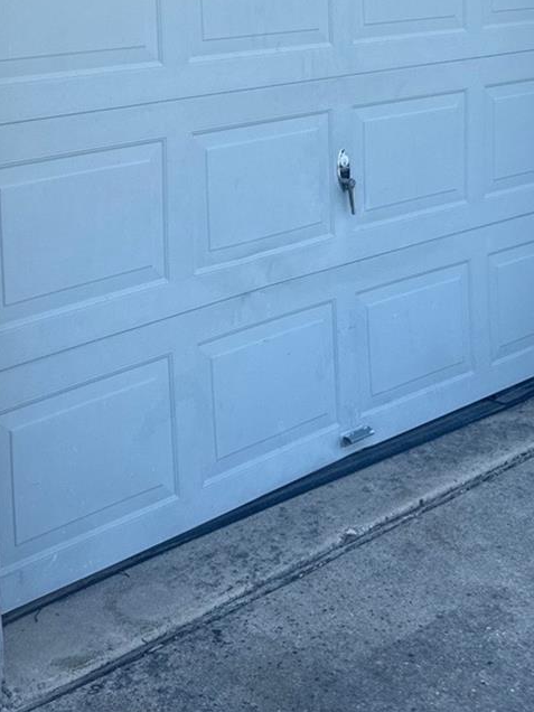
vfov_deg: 31.5
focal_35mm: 58
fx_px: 1193
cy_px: 59
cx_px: 247
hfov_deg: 25.2
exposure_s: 1/1131
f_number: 1.78
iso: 80
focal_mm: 6.76
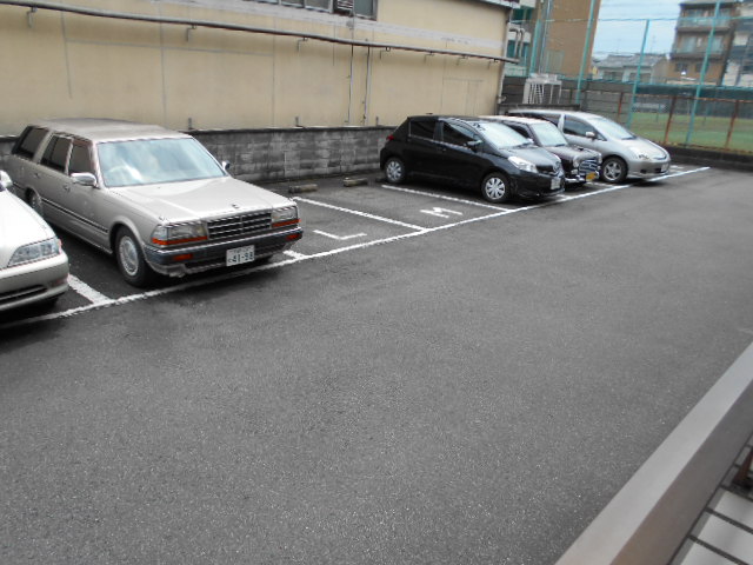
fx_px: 566
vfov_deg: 53.1
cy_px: 282
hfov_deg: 67.3
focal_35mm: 26
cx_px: 376
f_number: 3.2
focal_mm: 4.6
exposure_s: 1/640
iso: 80
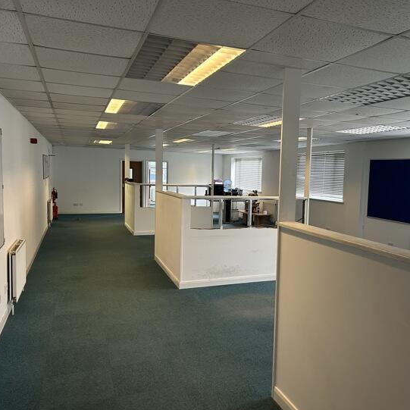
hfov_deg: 52.0
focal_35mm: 31
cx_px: 256
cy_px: 207
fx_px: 415
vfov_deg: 52.5
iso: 200
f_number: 1.5
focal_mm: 5.7
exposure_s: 1/50
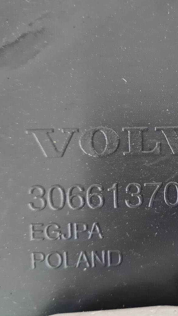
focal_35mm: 38
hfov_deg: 29.9
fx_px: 319
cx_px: 159
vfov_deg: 52.8
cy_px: 158
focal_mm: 5.4
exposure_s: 1/25
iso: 1250
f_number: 1.8
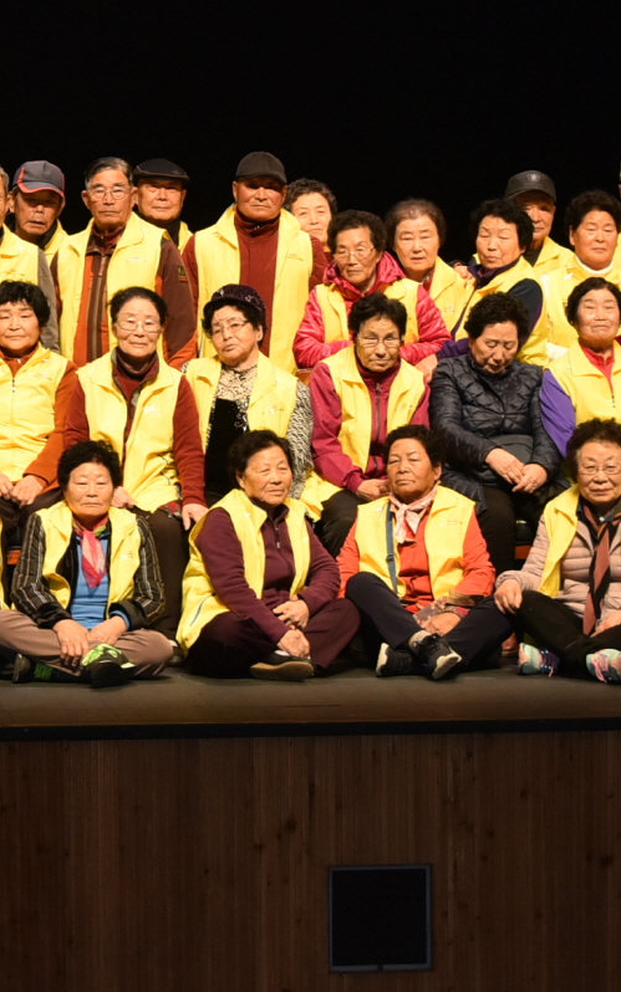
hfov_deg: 9.2
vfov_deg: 14.7
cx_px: -41
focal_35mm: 141
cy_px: 111
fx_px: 3817
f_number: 5
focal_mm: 46
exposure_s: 1/125
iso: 800
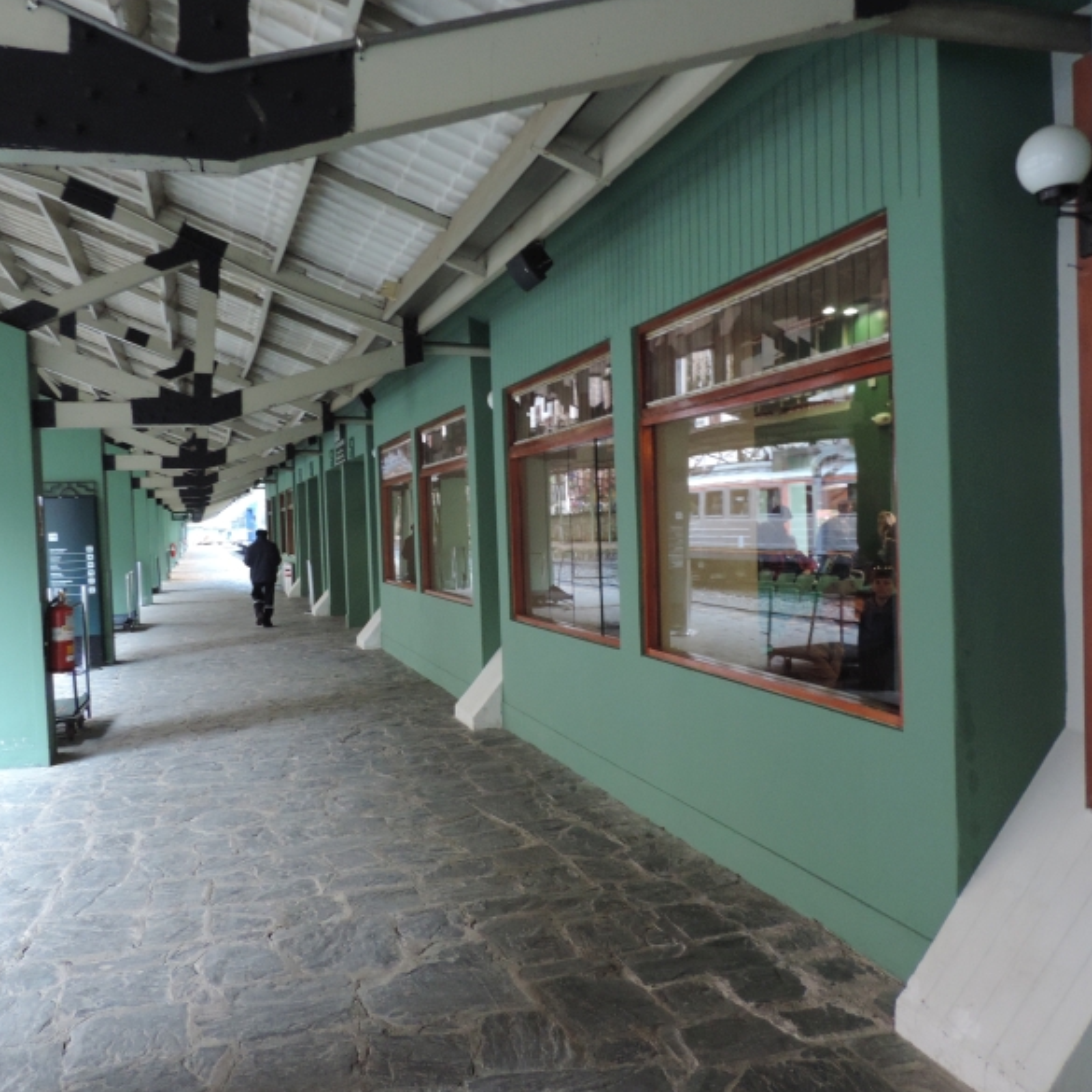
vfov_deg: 55.6
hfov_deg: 55.6
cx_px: 500
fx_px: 1035
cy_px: 551
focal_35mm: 29
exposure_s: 1/13
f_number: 3
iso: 400
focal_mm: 4.3
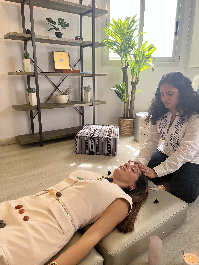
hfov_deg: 53.1
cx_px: 100
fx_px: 199
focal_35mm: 26
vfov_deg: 67.3
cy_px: 132
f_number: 1.5
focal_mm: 5.7
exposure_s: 1/50
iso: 80
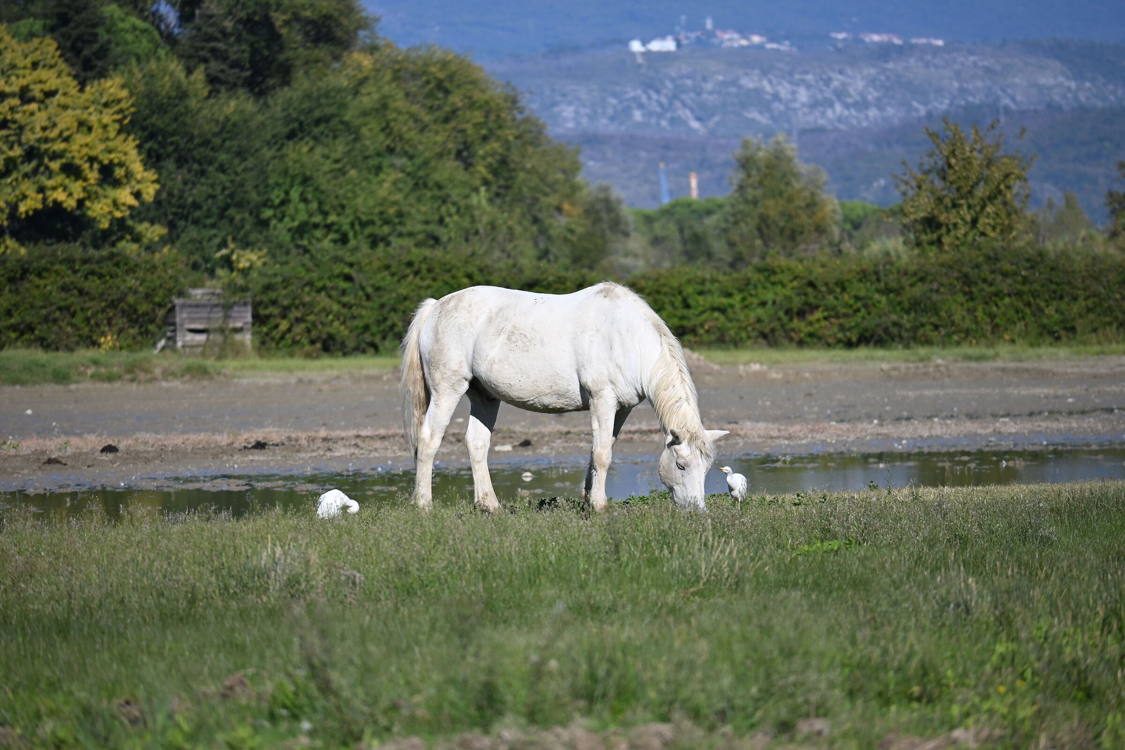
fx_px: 11718
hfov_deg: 5.5
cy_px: 375
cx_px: 562
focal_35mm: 375
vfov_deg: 3.7
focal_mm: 250
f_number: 6.3
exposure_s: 1/640
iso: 100
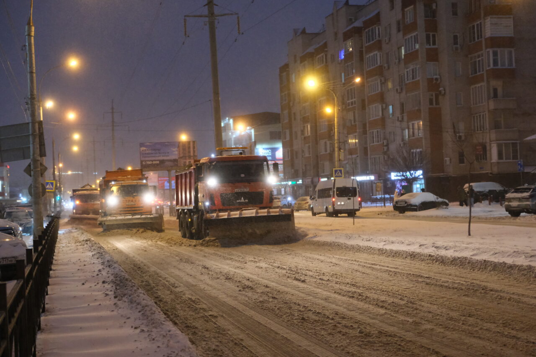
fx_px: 834
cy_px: 178
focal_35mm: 56
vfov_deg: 24.2
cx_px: 268
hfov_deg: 35.6
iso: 6400
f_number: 3.6
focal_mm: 37.4
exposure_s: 1/100
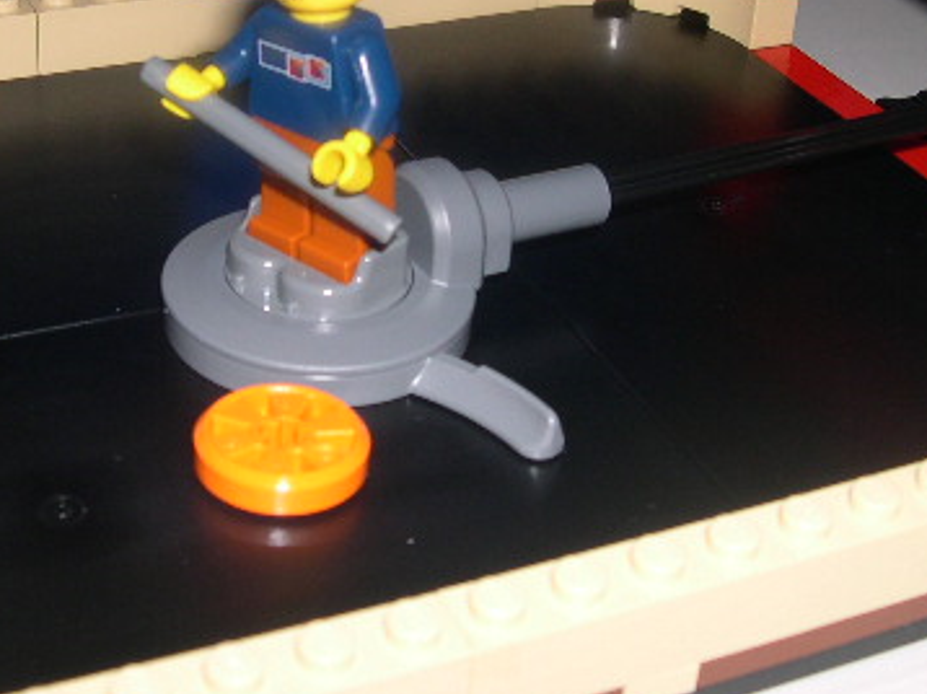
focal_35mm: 68
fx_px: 1820
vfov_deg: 21.5
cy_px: 236
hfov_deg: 28.5
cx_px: 344
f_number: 7.6
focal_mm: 8
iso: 100
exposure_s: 1/60
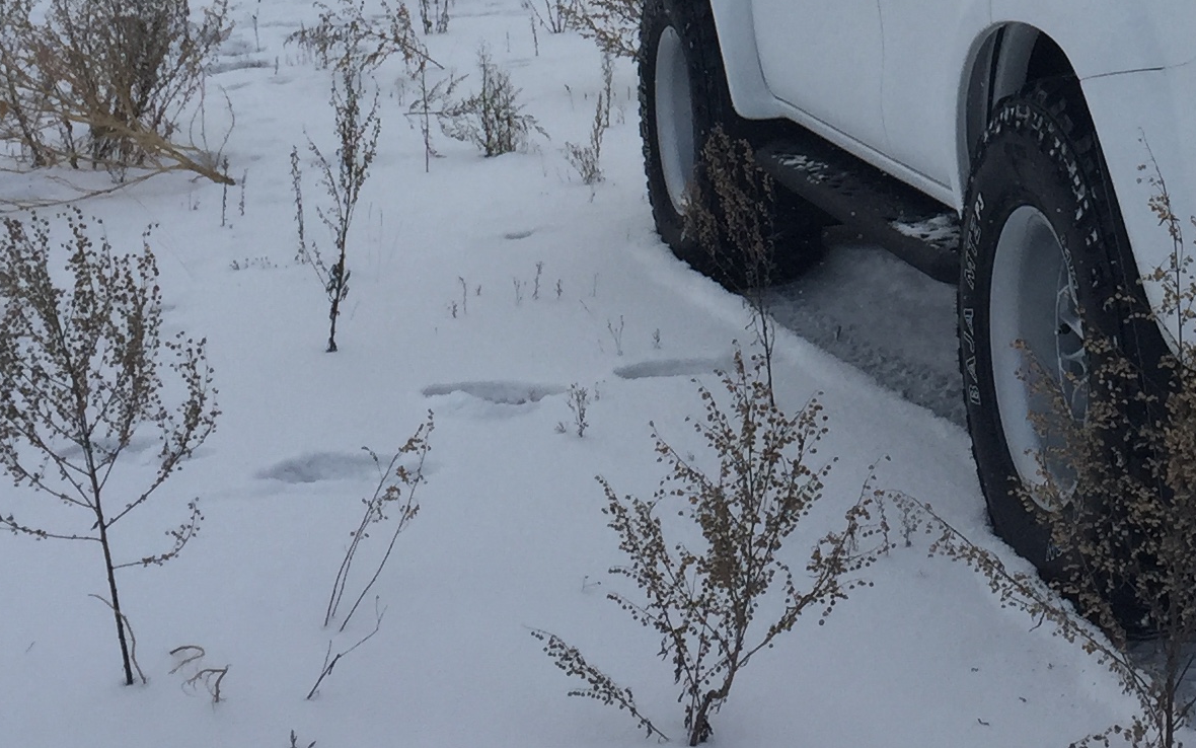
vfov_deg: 14.7
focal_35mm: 85
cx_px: 1015
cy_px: -231
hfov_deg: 23.9
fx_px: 2771
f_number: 2.2
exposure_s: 1/1014
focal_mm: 4.15
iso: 32
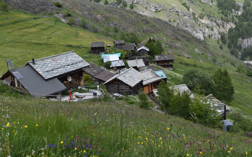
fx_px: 282
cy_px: 65
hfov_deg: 48.2
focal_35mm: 41
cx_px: 120
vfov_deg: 31.2
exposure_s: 1/250
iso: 280
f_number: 8
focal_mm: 24
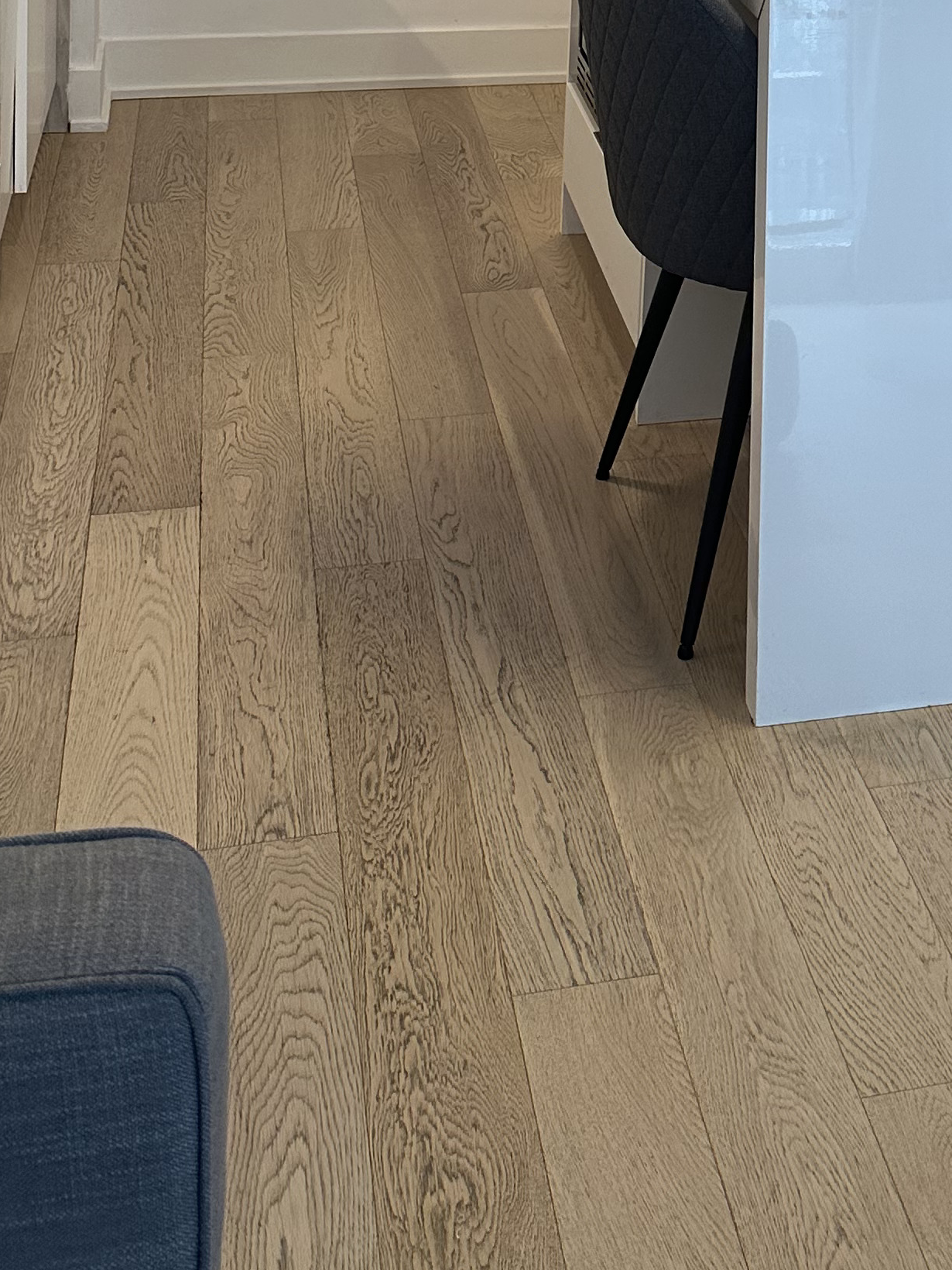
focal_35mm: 59
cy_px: -236
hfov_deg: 23.8
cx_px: 949
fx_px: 2163
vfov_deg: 28.6
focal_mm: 6.86
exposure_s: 1/120
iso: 160
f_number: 1.78
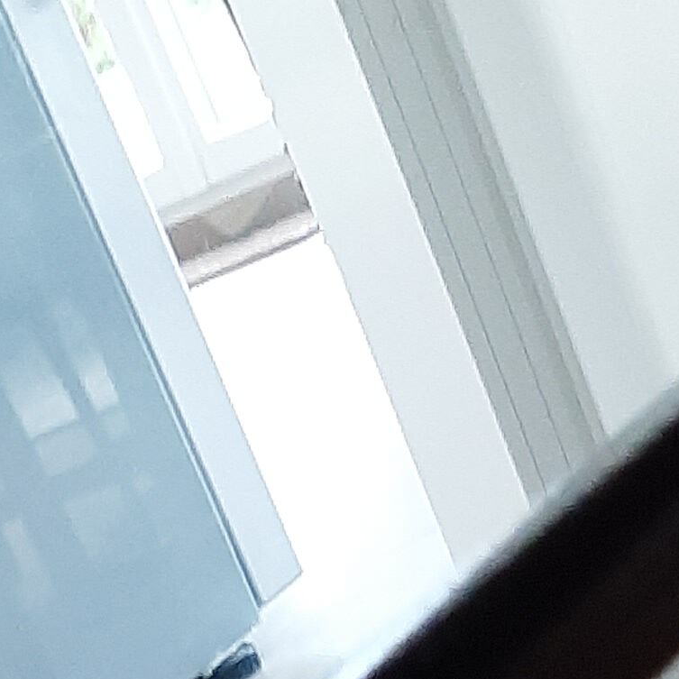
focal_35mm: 123
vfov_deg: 12.2
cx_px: 165
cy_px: 1443
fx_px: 2730
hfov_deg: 14.1
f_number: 1.7
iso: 200
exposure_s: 1/33
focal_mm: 3.93
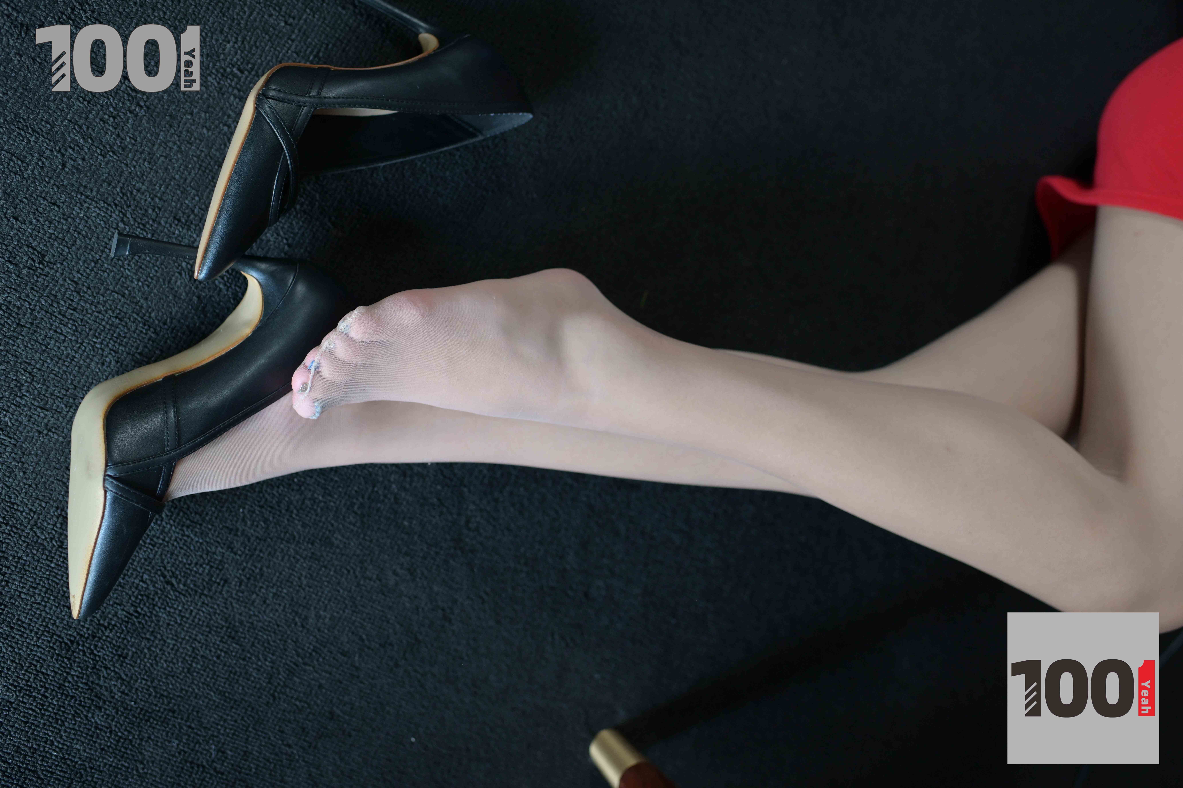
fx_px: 1150
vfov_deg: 37.9
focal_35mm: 35
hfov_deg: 54.4
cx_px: 592
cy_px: 394
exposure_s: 1/200
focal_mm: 35
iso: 800
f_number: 3.5
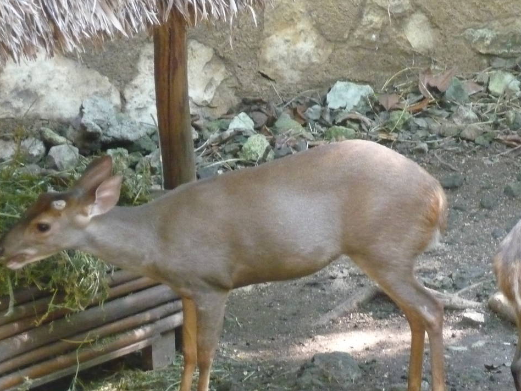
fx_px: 3582
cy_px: 242
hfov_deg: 8.3
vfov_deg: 6.2
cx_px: 410
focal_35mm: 238
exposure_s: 1/40
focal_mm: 24.1
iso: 800
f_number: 4.8
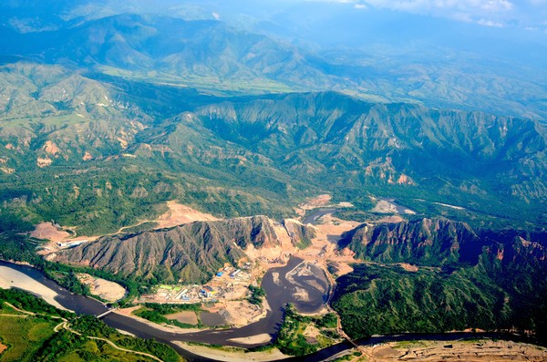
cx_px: 274
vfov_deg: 31.7
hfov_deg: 46.5
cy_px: 181
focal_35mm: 42
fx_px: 637
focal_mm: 28
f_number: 8
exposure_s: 1/250
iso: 140
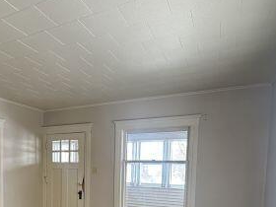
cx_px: 70
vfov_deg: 40.9
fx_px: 255
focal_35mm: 32
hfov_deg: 54.3
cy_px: 184
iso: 320
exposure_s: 1/60
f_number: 2.2
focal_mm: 2.22
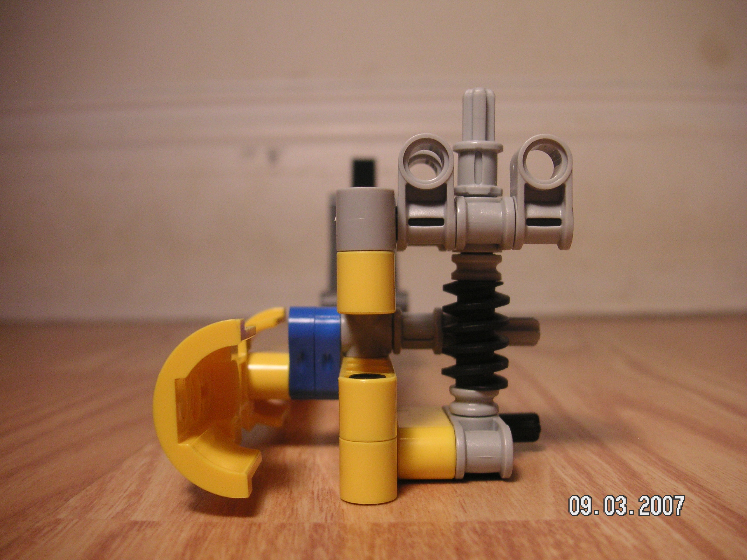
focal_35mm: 37
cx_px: 374
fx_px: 798
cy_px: 280
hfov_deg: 50.1
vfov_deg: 38.7
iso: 80
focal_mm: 6.1
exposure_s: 1/45
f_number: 2.8
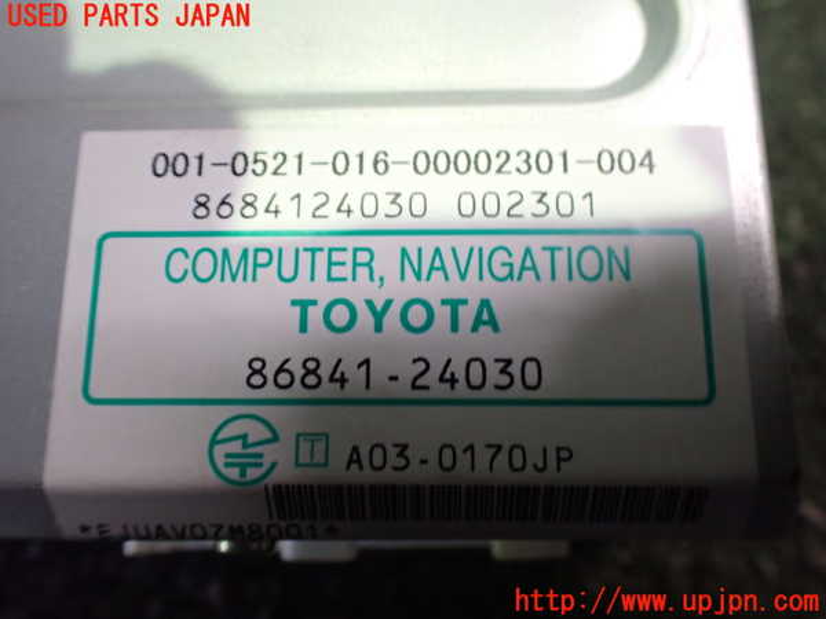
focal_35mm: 30
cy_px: 310
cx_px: 413
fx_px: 716
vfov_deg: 46.8
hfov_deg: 60.0
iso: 800
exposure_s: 1/40
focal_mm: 5.4
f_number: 2.3
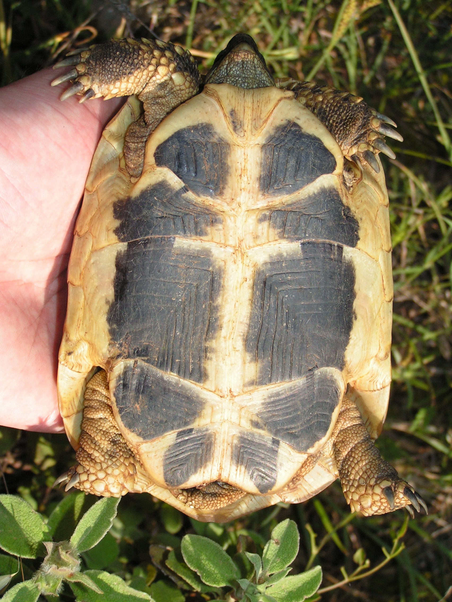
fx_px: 1254
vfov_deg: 27.0
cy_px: 301
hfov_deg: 20.4
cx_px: 226
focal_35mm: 72
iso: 50
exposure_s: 1/800
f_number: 3.2
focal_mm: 12.1
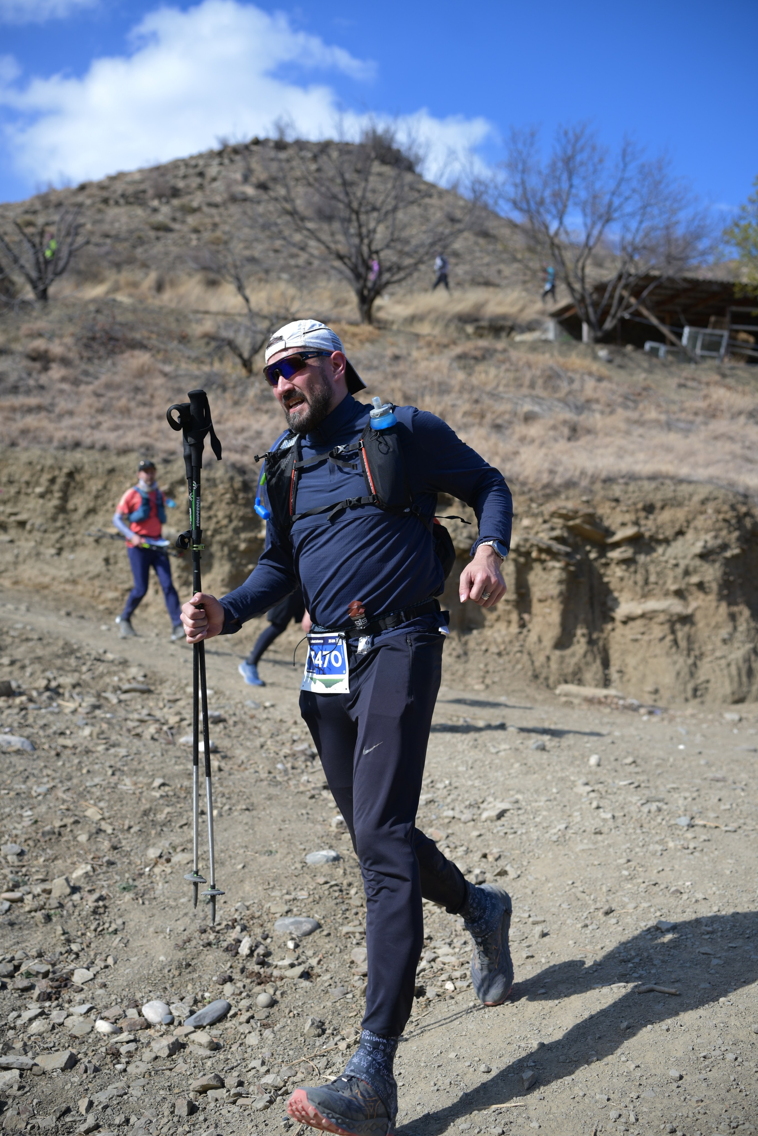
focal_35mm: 35
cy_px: 568
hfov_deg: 37.9
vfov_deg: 54.4
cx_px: 379
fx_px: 1104
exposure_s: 1/1000
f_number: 2.8
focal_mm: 35
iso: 64
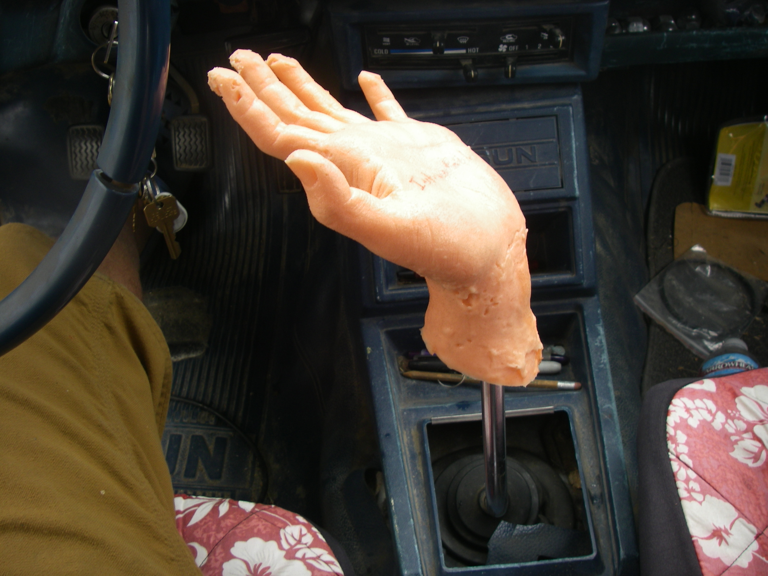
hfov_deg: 49.0
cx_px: 384
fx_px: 843
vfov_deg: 37.7
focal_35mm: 38
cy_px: 288
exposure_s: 1/60
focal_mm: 6.3
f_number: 3.3
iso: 64
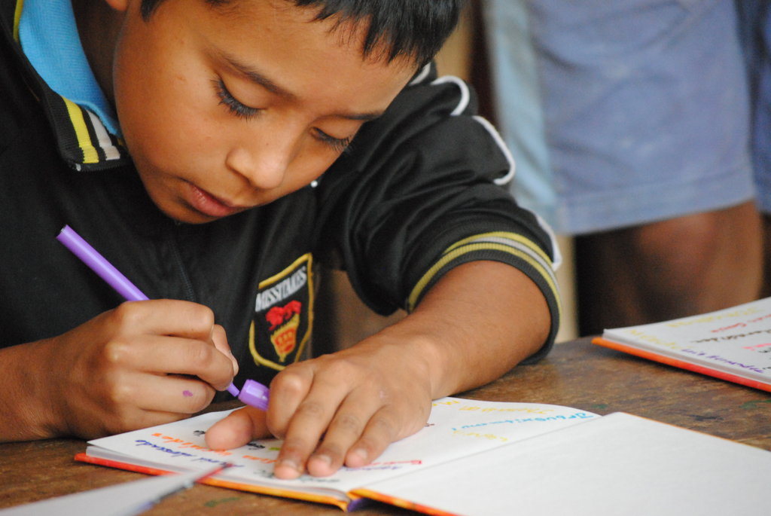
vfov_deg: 5.7
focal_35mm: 240
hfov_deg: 8.6
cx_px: 386
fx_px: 5145
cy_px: 258
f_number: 5.3
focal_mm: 160
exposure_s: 1/80
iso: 1600
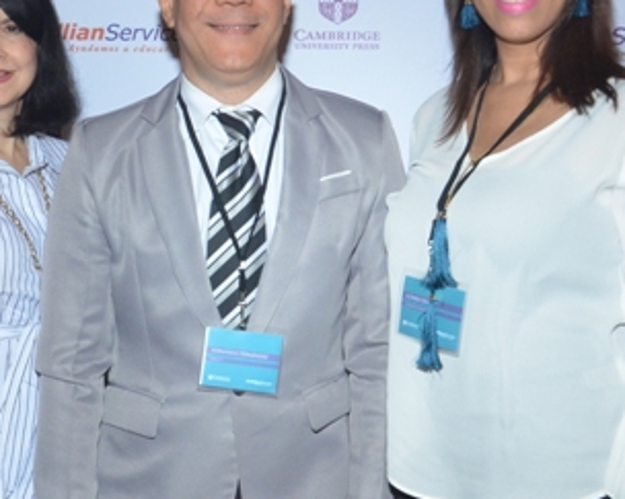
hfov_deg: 28.7
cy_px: 255
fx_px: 1202
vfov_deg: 23.5
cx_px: 158
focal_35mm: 65
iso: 2000
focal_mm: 22
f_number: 7.1
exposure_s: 1/100
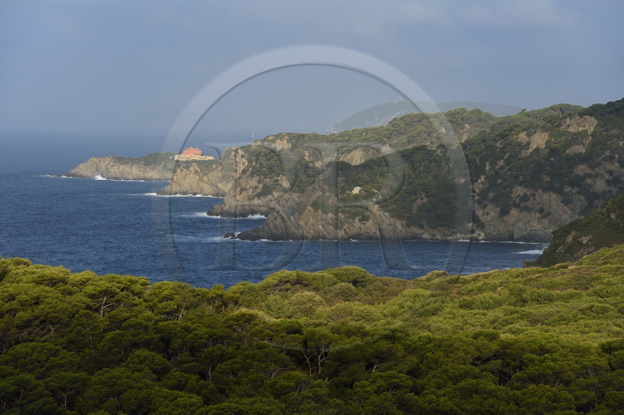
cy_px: 208
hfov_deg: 10.6
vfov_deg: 7.0
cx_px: 312
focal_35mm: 195
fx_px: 3377
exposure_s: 1/320
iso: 200
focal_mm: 195
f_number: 11
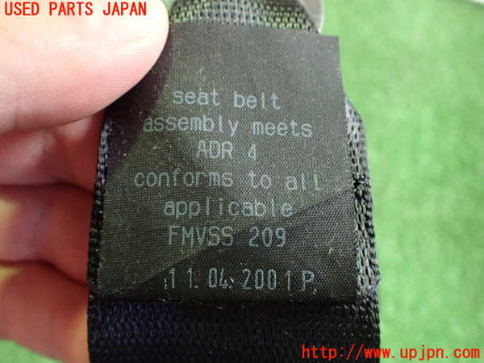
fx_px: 419
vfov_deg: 46.8
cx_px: 242
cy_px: 182
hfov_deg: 60.0
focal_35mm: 30
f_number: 2.3
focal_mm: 5.4
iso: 800
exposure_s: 1/50
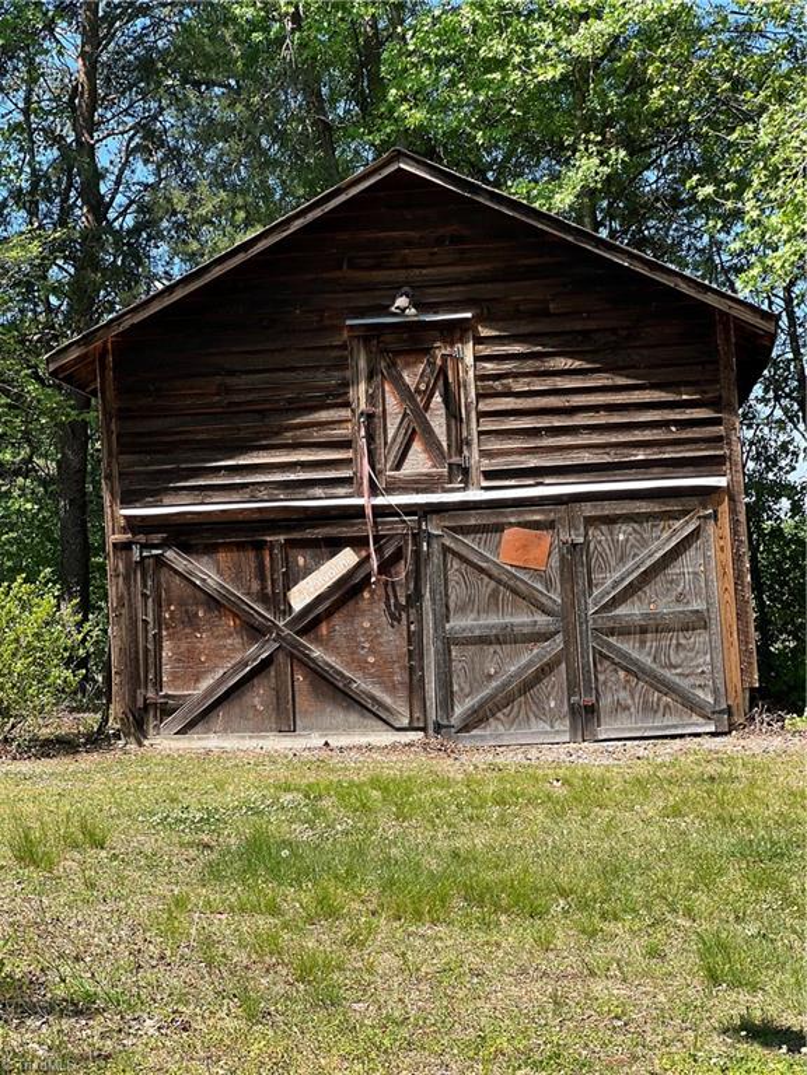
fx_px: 2393
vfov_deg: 25.3
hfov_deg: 19.1
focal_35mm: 77
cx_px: 404
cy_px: 538
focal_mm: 9
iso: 25
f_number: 2.8
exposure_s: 1/235
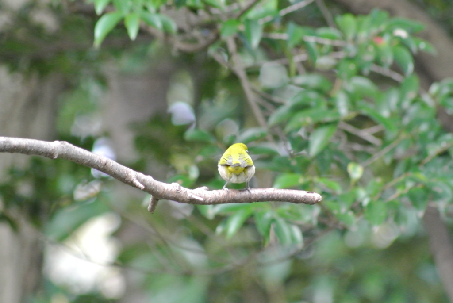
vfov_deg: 2.1
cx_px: 226
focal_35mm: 648
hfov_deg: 3.2
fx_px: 8162
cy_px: 152
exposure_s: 1/200
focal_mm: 240
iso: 1600
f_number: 5.6
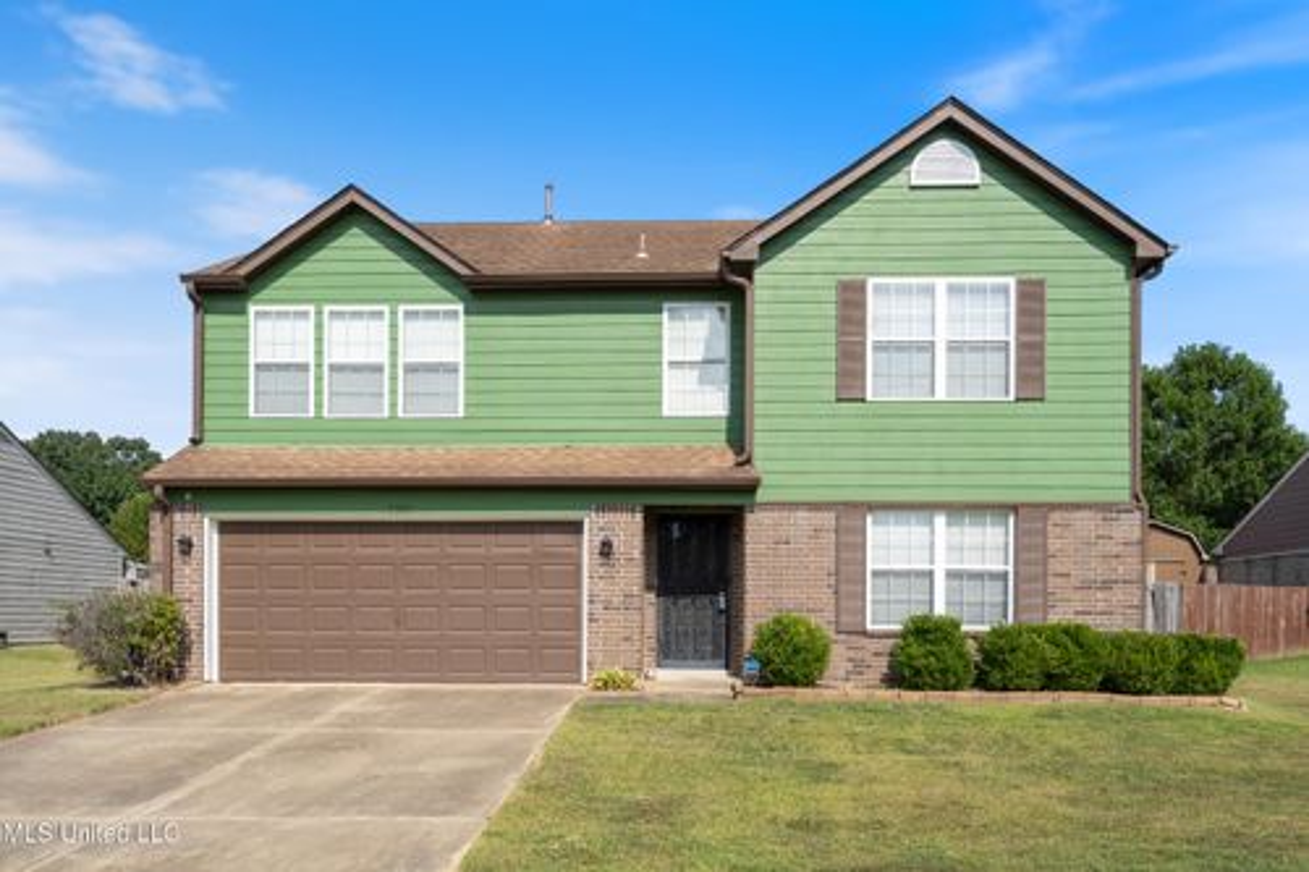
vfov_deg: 49.5
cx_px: 654
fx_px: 945
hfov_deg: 69.4
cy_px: 436
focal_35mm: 26
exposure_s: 1/1000
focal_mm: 26
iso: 800
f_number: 9.5
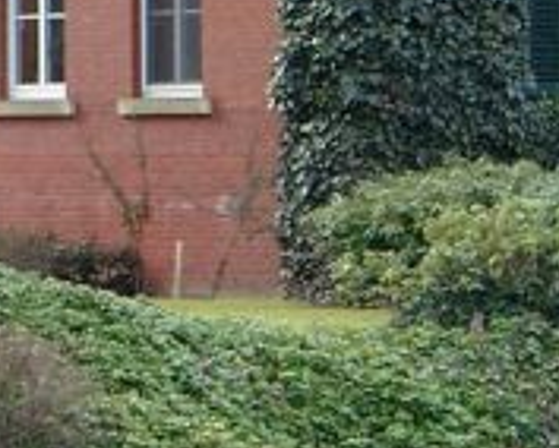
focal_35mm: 440
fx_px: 7287
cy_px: -363
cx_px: -344
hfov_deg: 4.4
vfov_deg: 3.5
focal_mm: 20.74
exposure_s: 1/85.7
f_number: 4
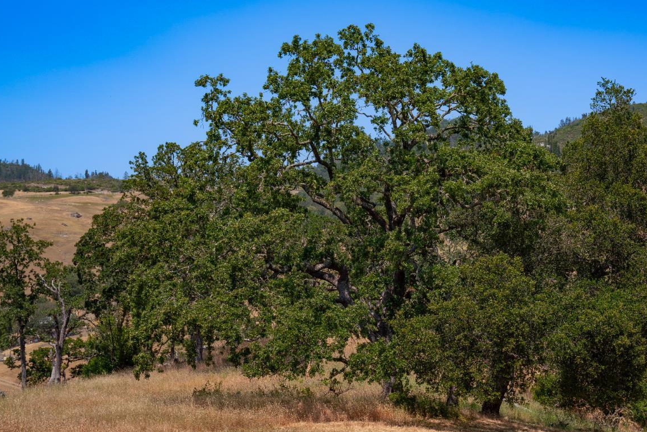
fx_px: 917
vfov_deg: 26.5
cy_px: 246
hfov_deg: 38.6
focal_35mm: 51
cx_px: 408
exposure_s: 1/160
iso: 100
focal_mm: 39
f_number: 9
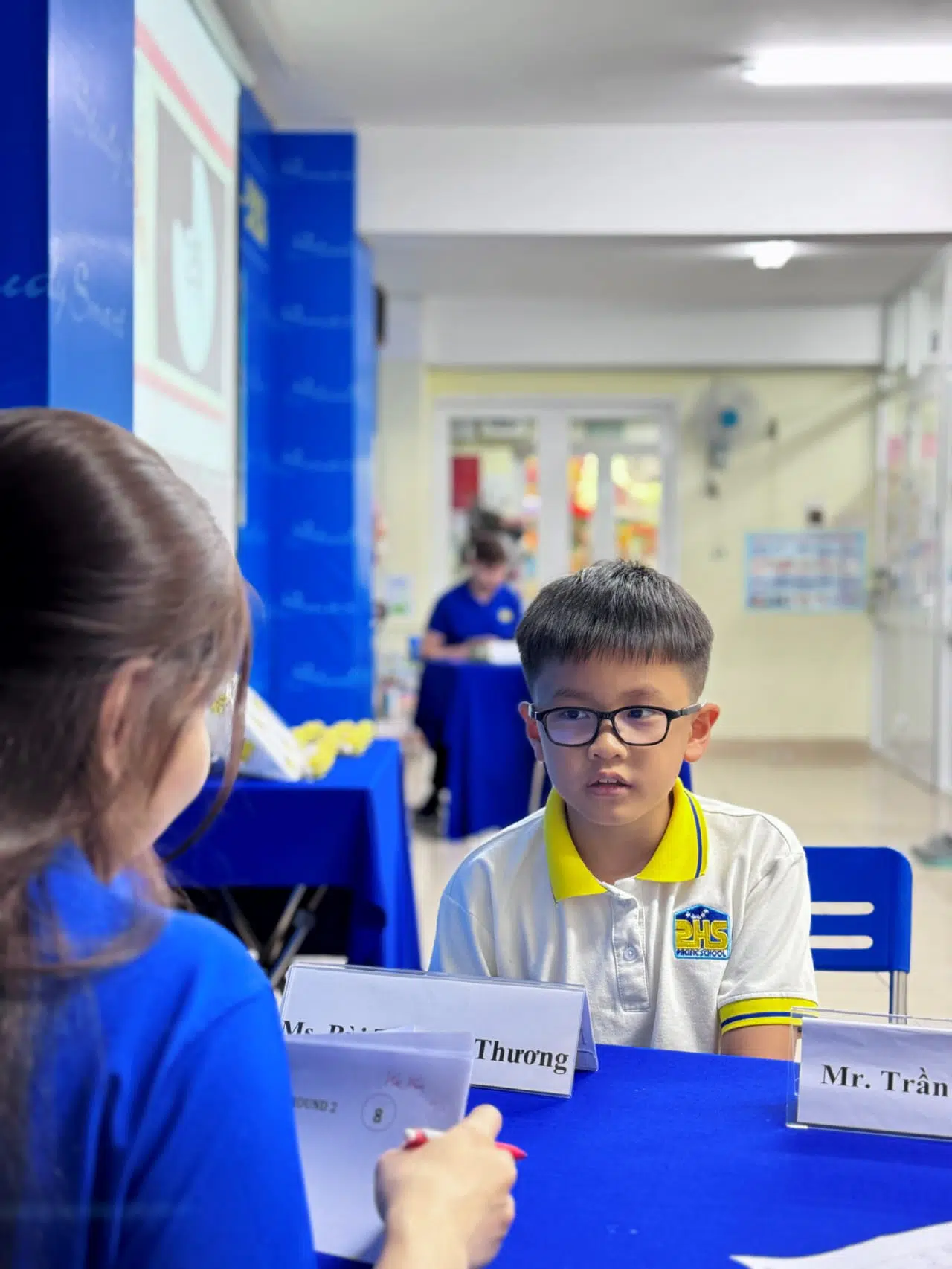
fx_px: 1760
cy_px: 634
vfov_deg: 39.7
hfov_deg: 30.3
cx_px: 476
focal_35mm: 48
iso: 200
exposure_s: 1/50
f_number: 1.78
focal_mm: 6.76
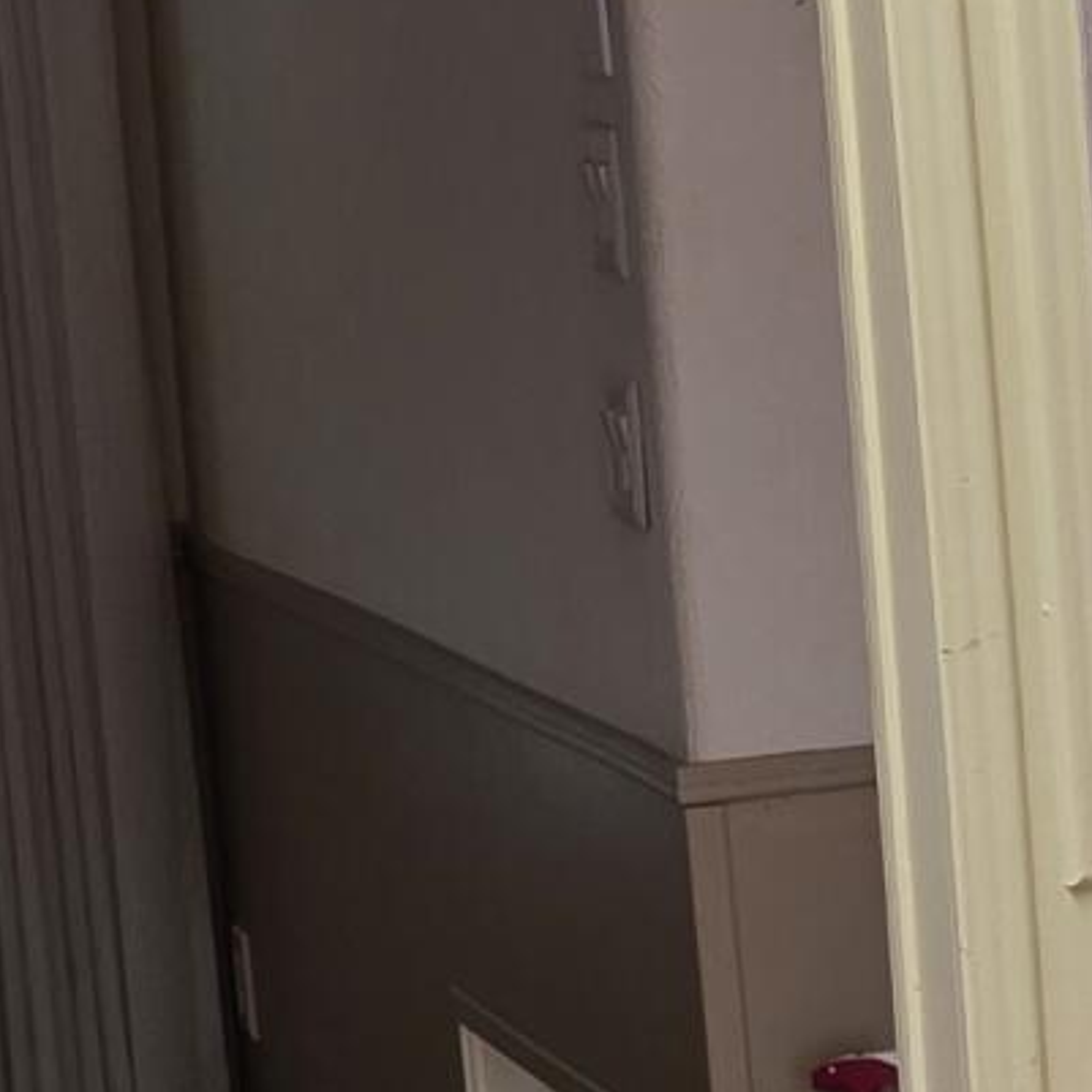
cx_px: 3442
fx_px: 5425
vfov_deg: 11.5
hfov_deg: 9.0
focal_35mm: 152
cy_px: 722
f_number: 1.7
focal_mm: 6.3
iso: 125
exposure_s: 1/120
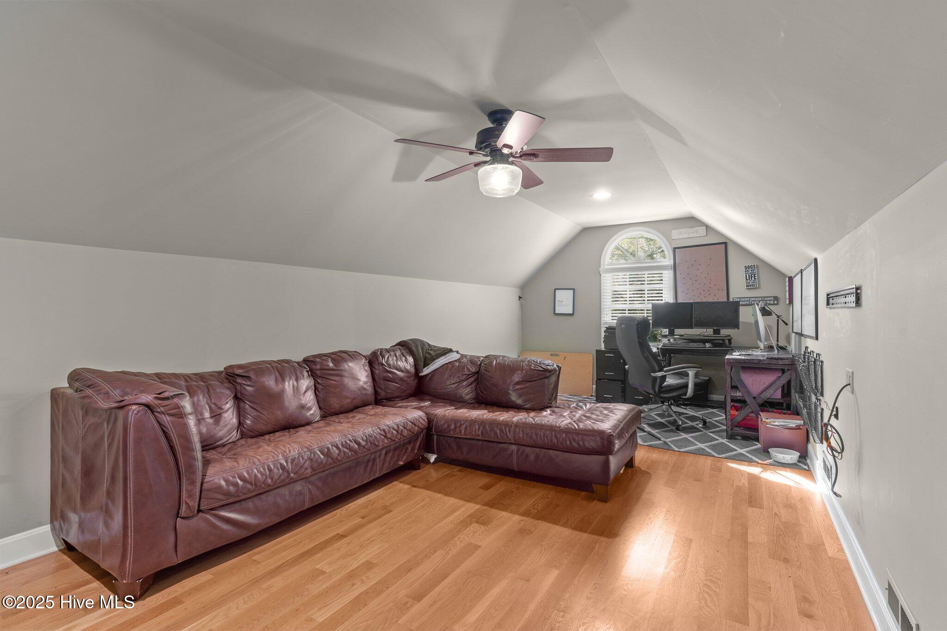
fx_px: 447
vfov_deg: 70.4
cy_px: 316
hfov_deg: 93.3
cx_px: 474
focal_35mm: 17
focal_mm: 17
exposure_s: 6
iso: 160
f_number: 9
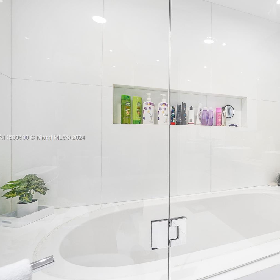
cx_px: 217
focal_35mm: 20
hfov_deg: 68.9
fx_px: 183
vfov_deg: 74.8
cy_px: 138
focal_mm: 10
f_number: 5.6
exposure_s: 1/6
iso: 250
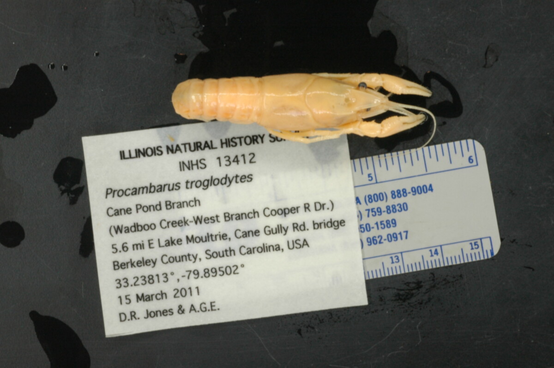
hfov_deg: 22.6
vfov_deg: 15.2
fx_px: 1384
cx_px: 277
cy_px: 184
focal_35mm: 90
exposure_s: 1/1.6
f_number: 32
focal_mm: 60
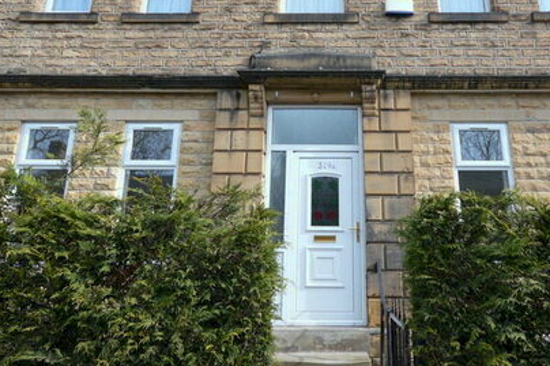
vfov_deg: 49.2
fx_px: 397
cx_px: 308
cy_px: 148
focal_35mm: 26
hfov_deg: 69.2
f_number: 6.3
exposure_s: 1/160
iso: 100
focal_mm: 10
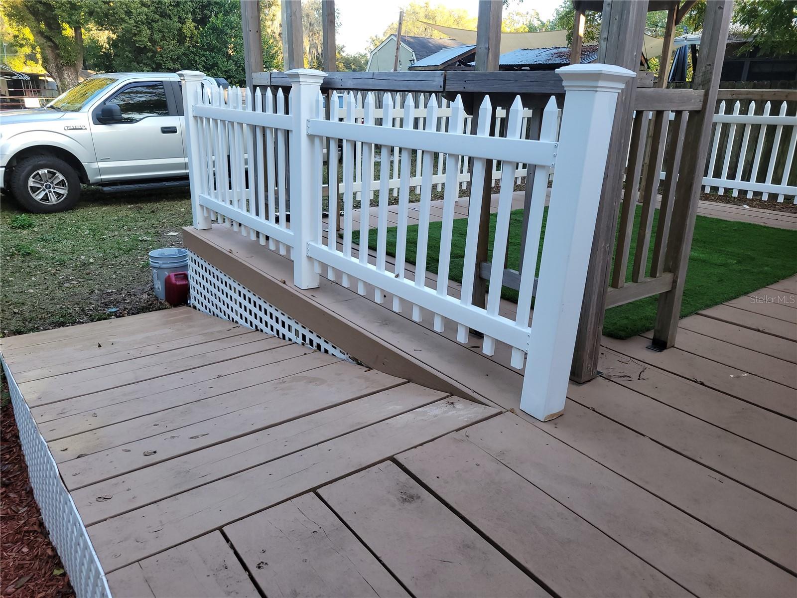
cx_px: 398
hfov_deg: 67.3
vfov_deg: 53.1
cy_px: 299
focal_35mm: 26
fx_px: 599
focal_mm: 5.4
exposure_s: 1/120
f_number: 1.8
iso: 64
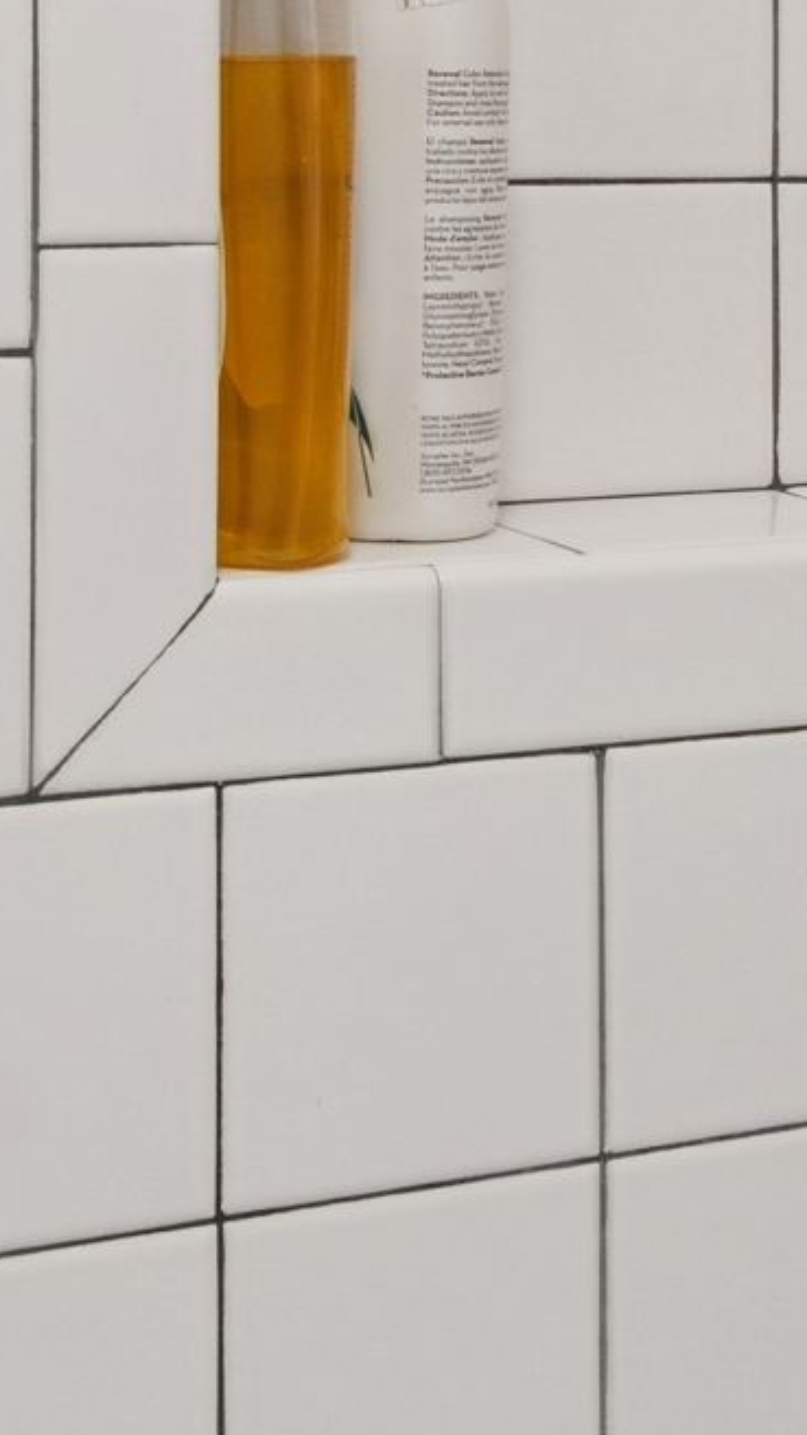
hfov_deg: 13.0
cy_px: 81
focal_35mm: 92
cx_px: 755
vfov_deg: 22.5
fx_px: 3500
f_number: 8
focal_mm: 16
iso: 400
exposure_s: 1/8
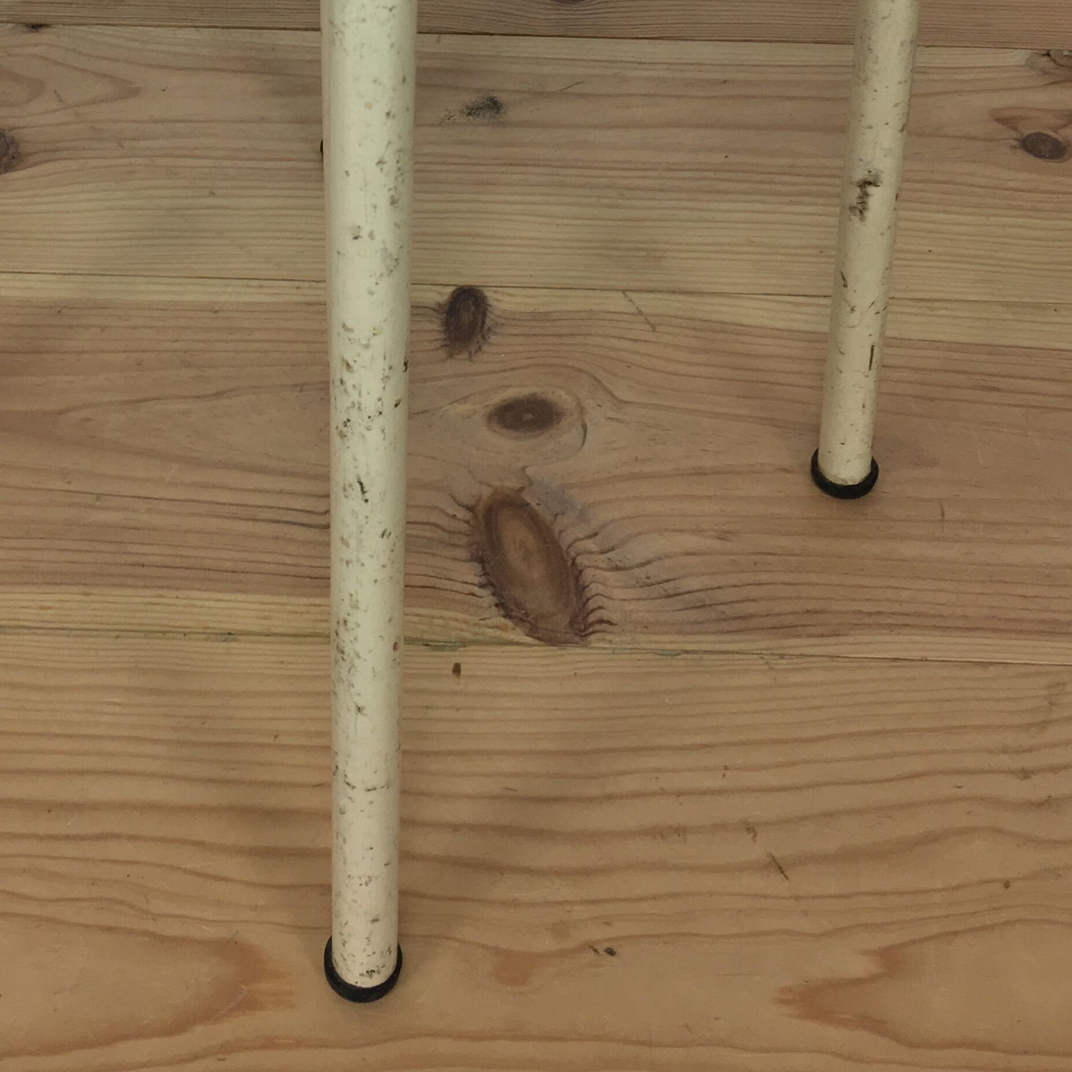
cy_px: -81
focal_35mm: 56
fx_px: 1962
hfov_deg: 30.3
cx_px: 357
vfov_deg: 28.1
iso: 40
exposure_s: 1/33
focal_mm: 4.15
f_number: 2.2
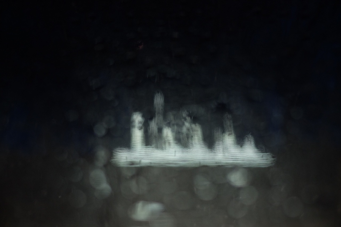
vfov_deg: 25.5
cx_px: 170
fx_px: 502
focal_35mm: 53
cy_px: 114
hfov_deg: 37.5
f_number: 2.2
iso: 640
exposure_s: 1/180
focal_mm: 35
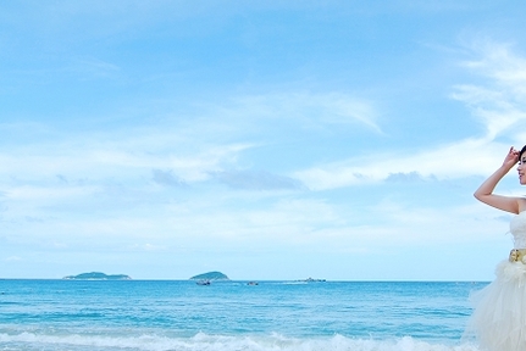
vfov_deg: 35.1
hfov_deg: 50.2
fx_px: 556
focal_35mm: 38
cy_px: 189
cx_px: 325
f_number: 6.3
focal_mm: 14
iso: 100
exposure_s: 1/200
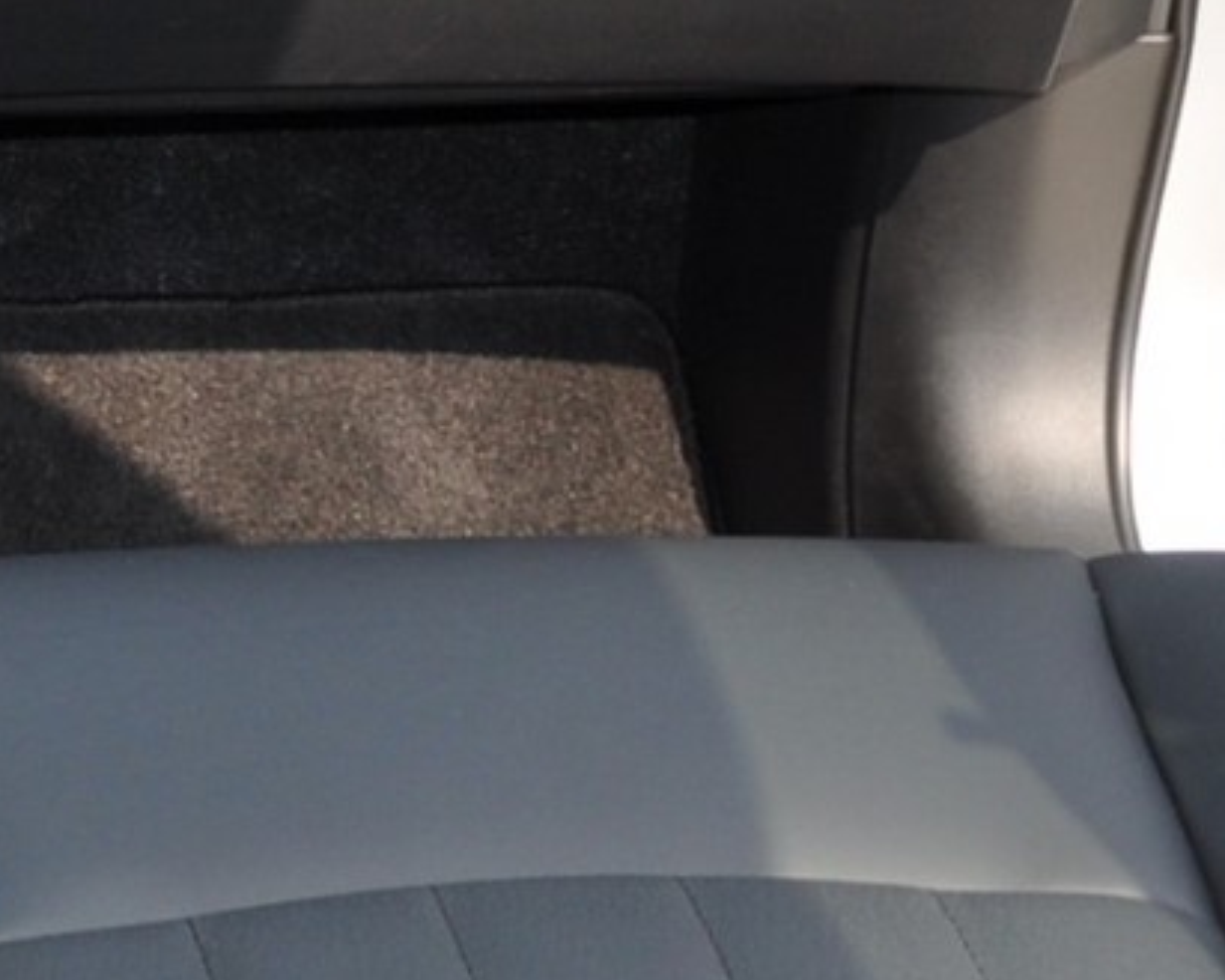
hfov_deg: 11.8
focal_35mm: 154
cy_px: -776
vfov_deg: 9.5
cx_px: -790
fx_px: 5585
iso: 200
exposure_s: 1/200
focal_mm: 18
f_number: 5
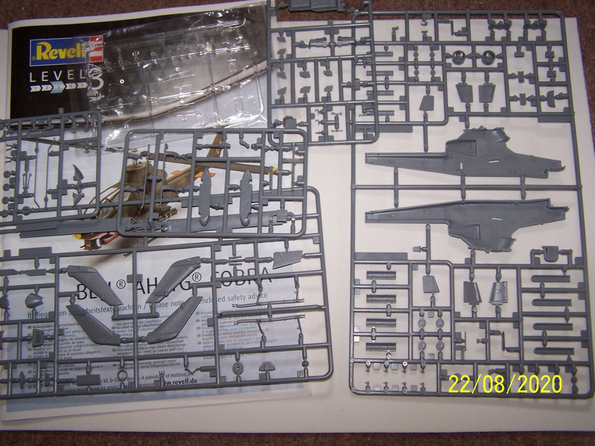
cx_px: 298
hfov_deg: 49.0
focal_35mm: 38
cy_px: 223
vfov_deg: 37.7
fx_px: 653
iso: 140
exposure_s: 1/60
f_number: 2.8
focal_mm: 6.3
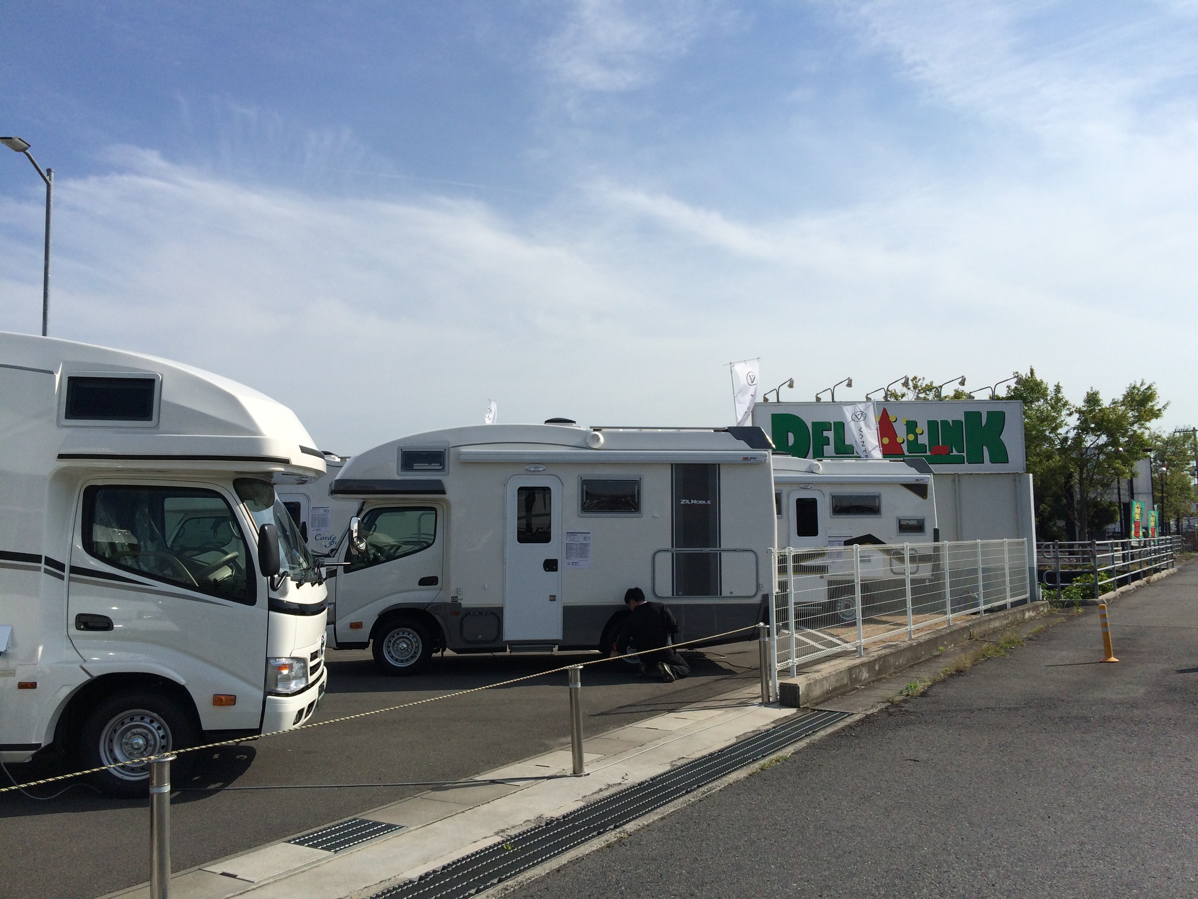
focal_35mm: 29
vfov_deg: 48.2
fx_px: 1004
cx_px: 599
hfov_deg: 61.7
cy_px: 450
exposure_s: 1/4115
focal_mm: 4.15
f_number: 2.2
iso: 32
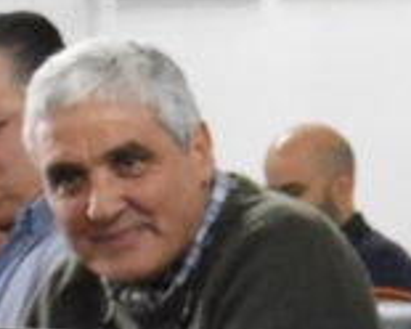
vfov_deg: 7.5
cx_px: 1074
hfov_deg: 8.4
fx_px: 2494
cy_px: 131
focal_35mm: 205
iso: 5000
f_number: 7.1
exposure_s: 1/60
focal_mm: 22
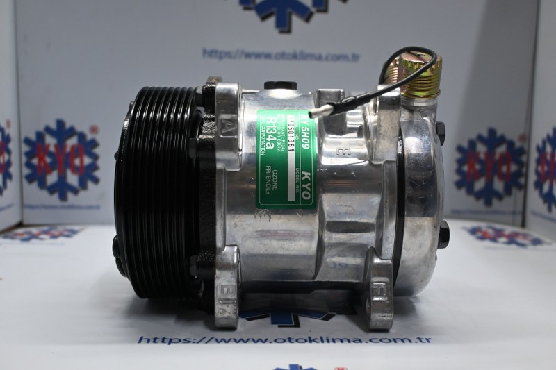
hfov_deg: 51.3
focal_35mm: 38
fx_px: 579
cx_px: 278
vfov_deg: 35.5
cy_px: 185
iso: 900
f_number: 4.2
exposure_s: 1/125
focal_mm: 25
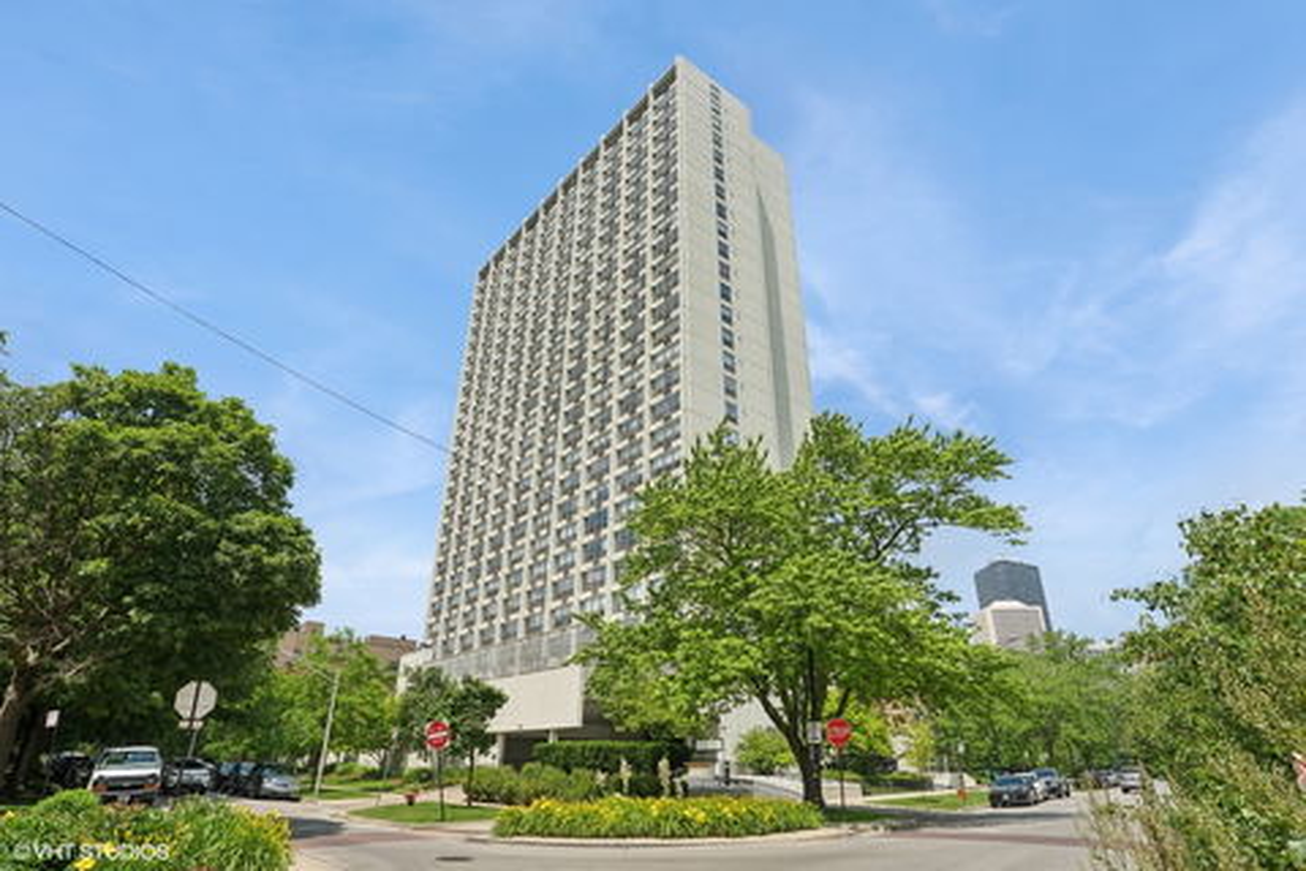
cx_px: 653
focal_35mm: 18
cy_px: 436
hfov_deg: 90.0
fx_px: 653
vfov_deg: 67.4
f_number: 8
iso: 320
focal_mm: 18
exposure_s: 1/1250
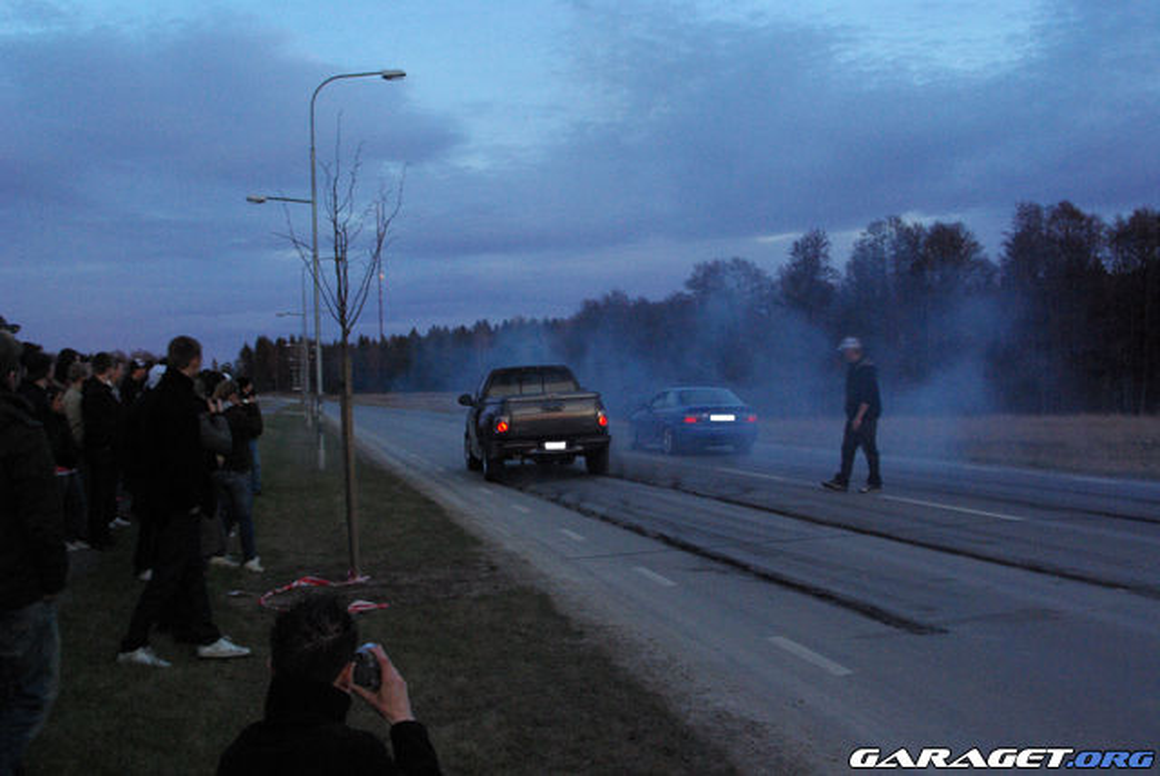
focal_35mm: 39
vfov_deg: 34.0
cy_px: 388
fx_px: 1270
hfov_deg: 49.1
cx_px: 580
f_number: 6.7
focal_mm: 26.25
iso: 1600
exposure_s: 1/180
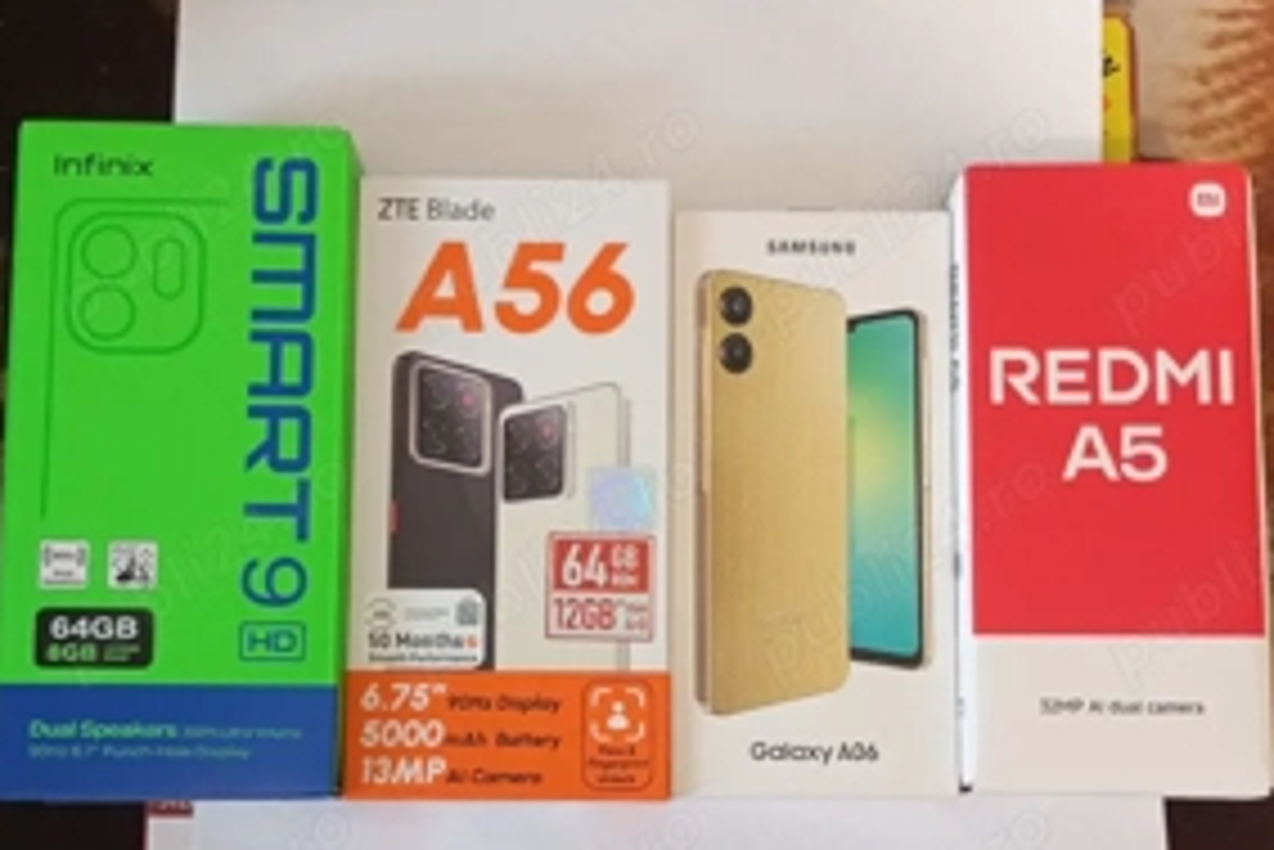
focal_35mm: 41
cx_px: 644
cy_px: 616
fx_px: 1452
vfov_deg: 32.2
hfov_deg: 47.4
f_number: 1.8
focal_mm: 4.27
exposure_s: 1/20
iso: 1784
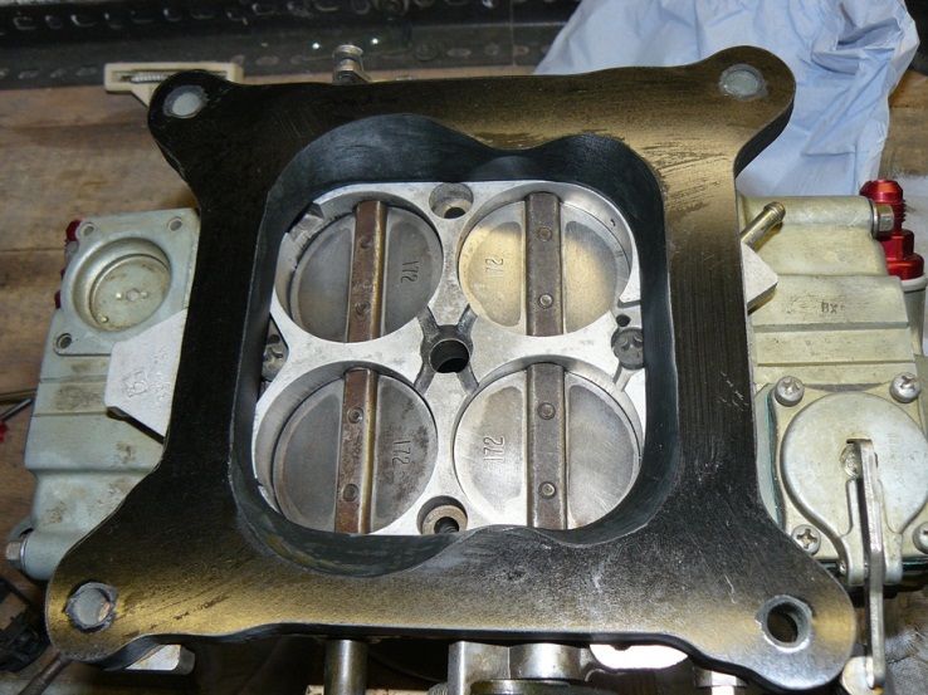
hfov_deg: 51.4
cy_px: 348
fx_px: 965
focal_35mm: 36
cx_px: 464
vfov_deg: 39.6
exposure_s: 1/30
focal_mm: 6
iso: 100
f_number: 4
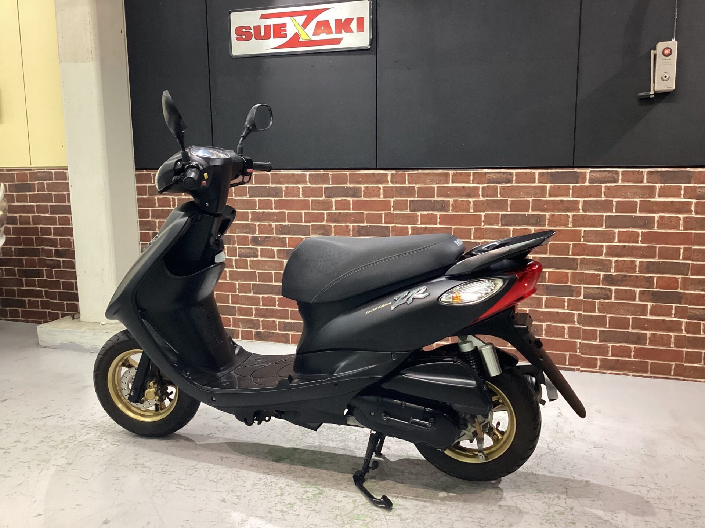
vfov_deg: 45.4
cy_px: 264
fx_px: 631
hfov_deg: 58.4
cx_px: 352
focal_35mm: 31
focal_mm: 3.3
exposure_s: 1/60
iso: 320
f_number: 2.4
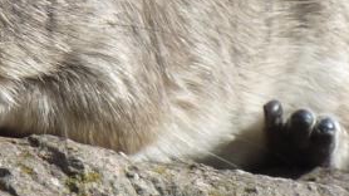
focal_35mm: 2170
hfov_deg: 1.0
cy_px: -13
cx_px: 58
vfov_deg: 0.6
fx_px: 20070
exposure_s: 1/320
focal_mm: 86.4
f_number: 5.6
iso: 100
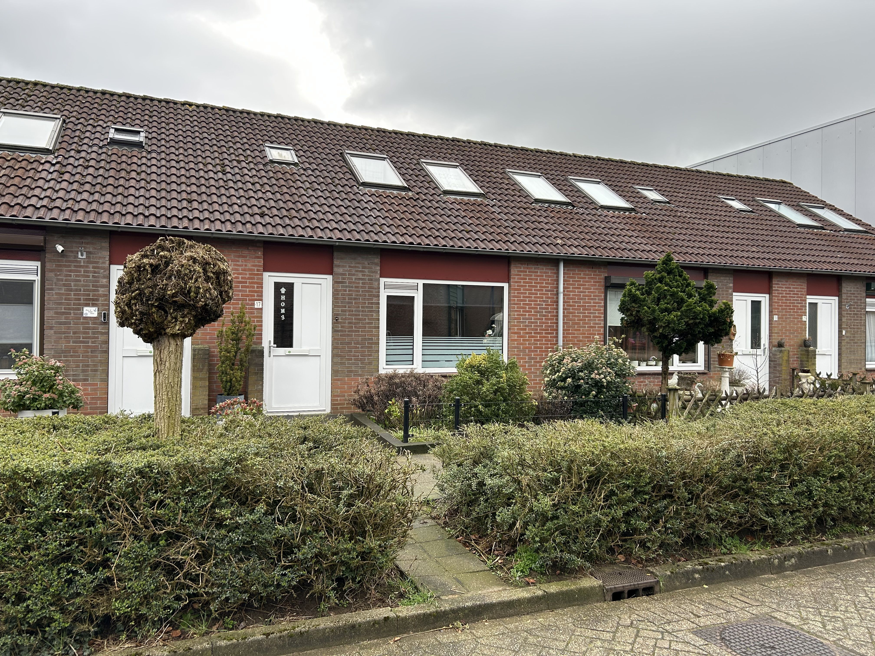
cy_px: 328
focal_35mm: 26
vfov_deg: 53.1
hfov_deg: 67.3
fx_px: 657
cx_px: 438
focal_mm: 5.7
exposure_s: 1/541
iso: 50
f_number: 1.5
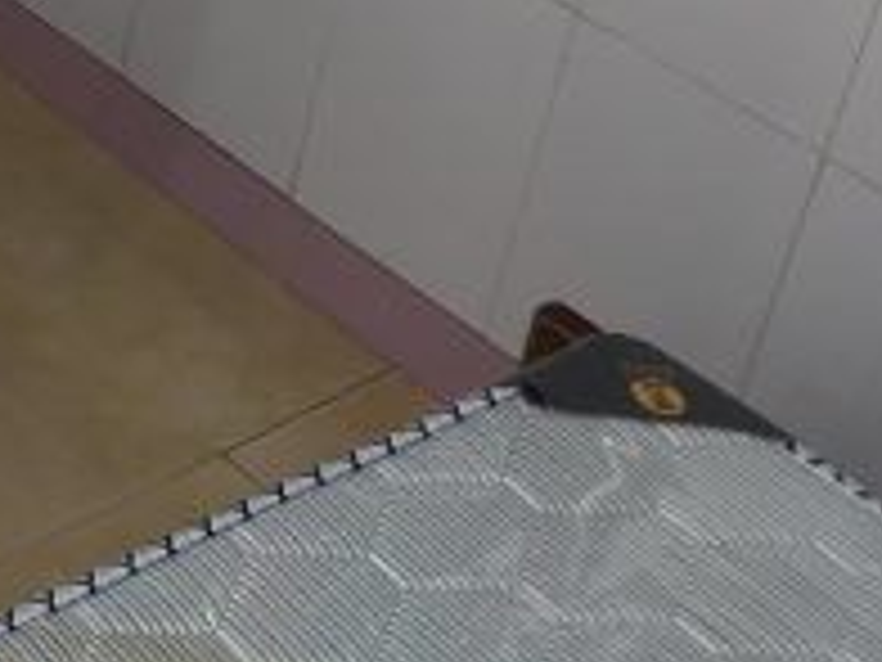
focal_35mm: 98
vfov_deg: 14.1
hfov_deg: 16.5
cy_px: -351
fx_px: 2497
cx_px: -742
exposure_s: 1/25
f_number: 1.9
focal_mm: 3.94
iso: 125
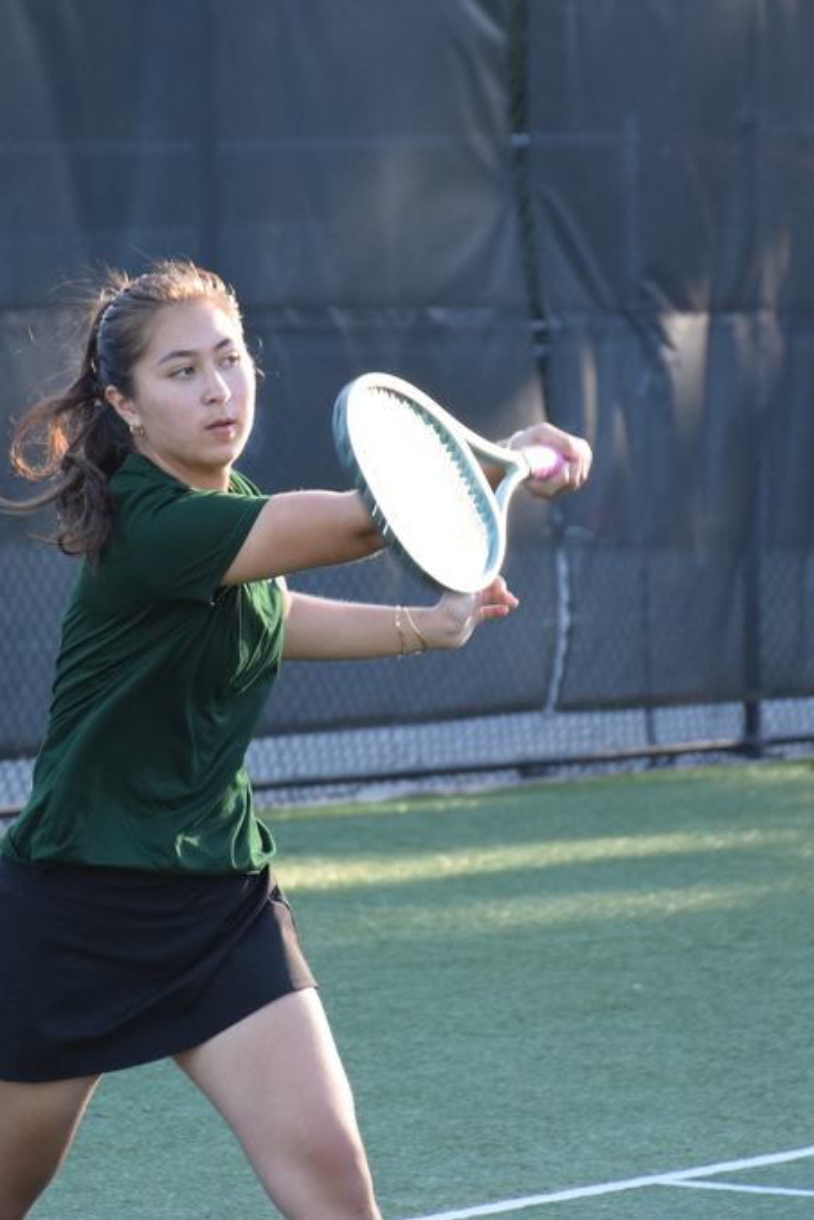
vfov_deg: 8.7
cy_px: 607
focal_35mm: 238
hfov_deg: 5.8
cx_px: 310
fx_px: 8063
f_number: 5.6
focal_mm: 105
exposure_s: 1/500
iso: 1000
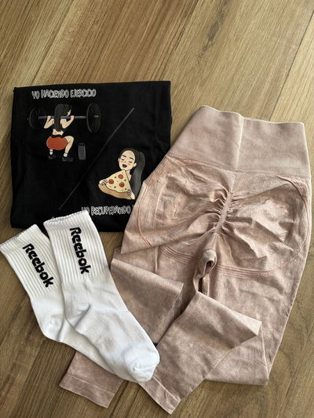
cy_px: 209
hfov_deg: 56.8
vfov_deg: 71.6
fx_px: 290
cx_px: 157
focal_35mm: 24
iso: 200
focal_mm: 6.76
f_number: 1.78
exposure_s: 1/91
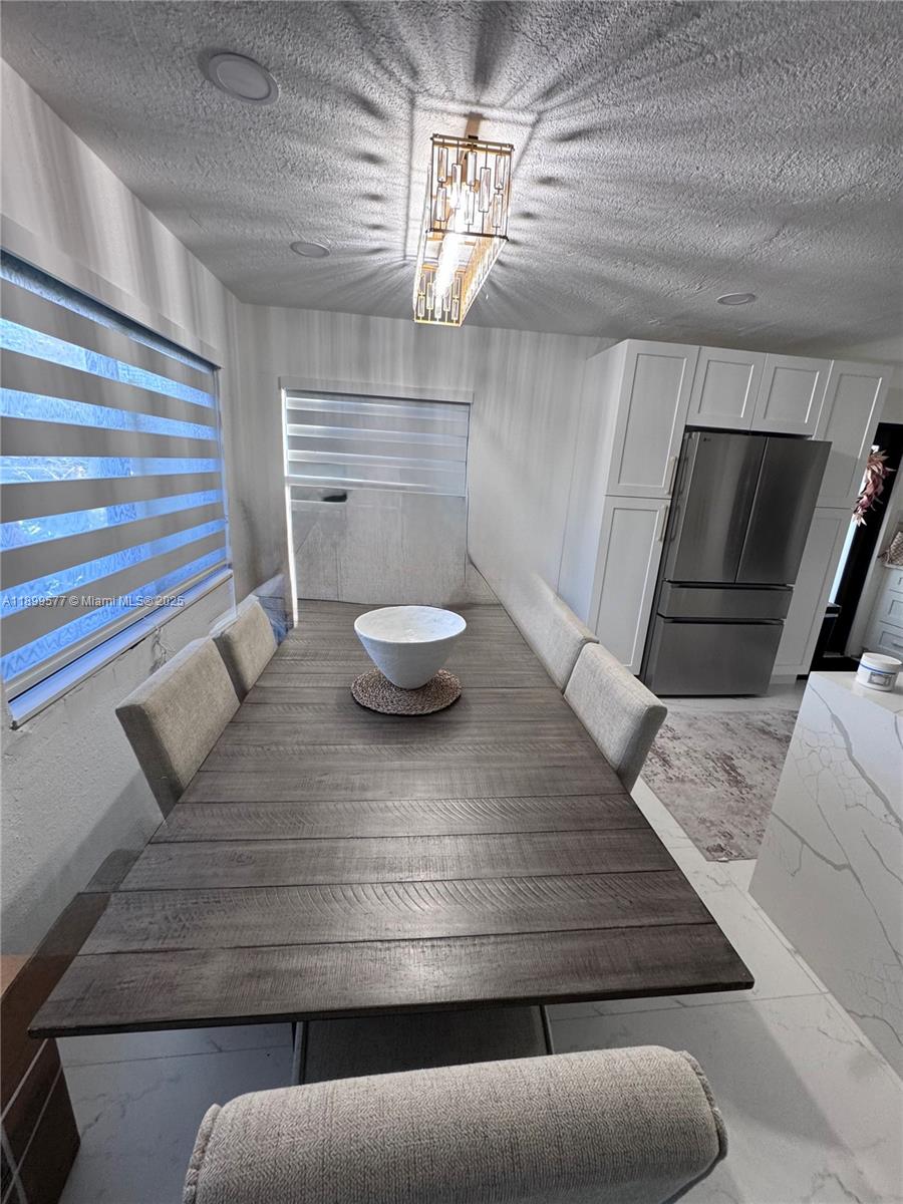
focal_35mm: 14
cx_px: 452
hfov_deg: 85.7
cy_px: 602
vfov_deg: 102.1
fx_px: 487
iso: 160
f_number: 2.2
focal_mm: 2.22
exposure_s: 1/60
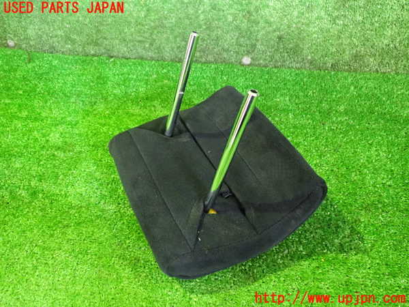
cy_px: 154
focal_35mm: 30
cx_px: 204
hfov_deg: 60.0
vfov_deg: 46.8
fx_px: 354
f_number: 2.3
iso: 1250
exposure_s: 1/30
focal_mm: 5.4
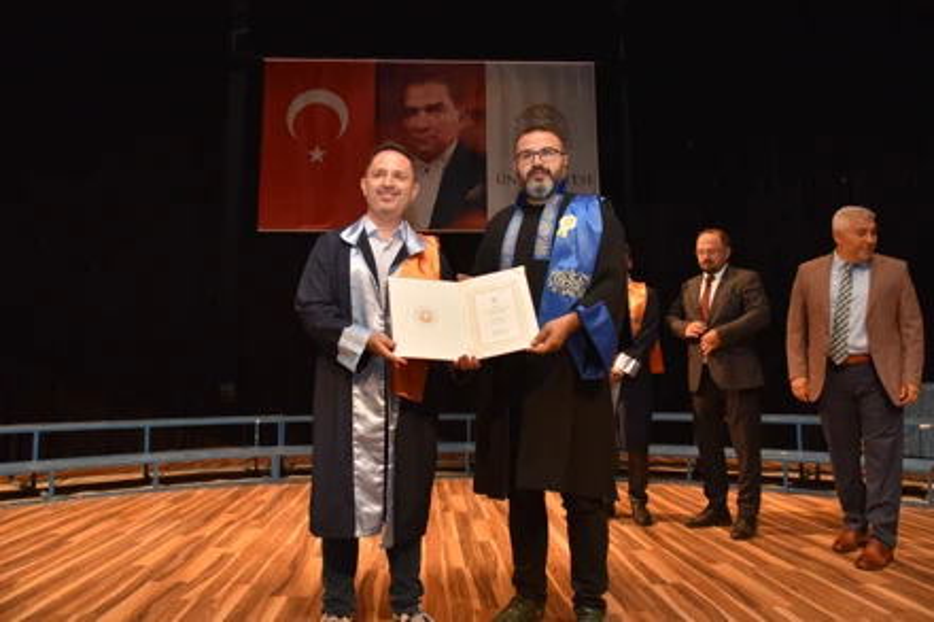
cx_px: 467
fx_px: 622
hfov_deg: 73.8
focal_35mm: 24
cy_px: 311
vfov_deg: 53.1
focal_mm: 24
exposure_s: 1/60
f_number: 8
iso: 1600
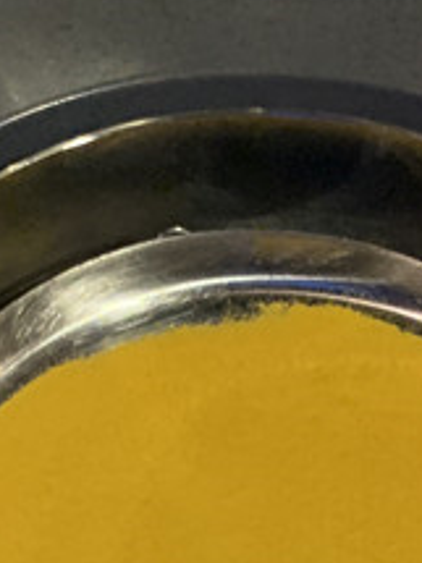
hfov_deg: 13.1
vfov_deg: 15.0
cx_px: 307
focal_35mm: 113
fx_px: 1839
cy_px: 1033
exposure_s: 1/33
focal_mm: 4.25
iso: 400
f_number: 1.8
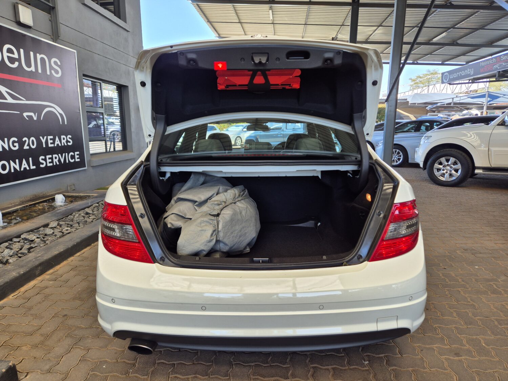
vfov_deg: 58.9
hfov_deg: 73.9
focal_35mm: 23
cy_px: 190
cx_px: 254
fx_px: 338
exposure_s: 1/180
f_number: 1.8
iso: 32
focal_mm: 5.4
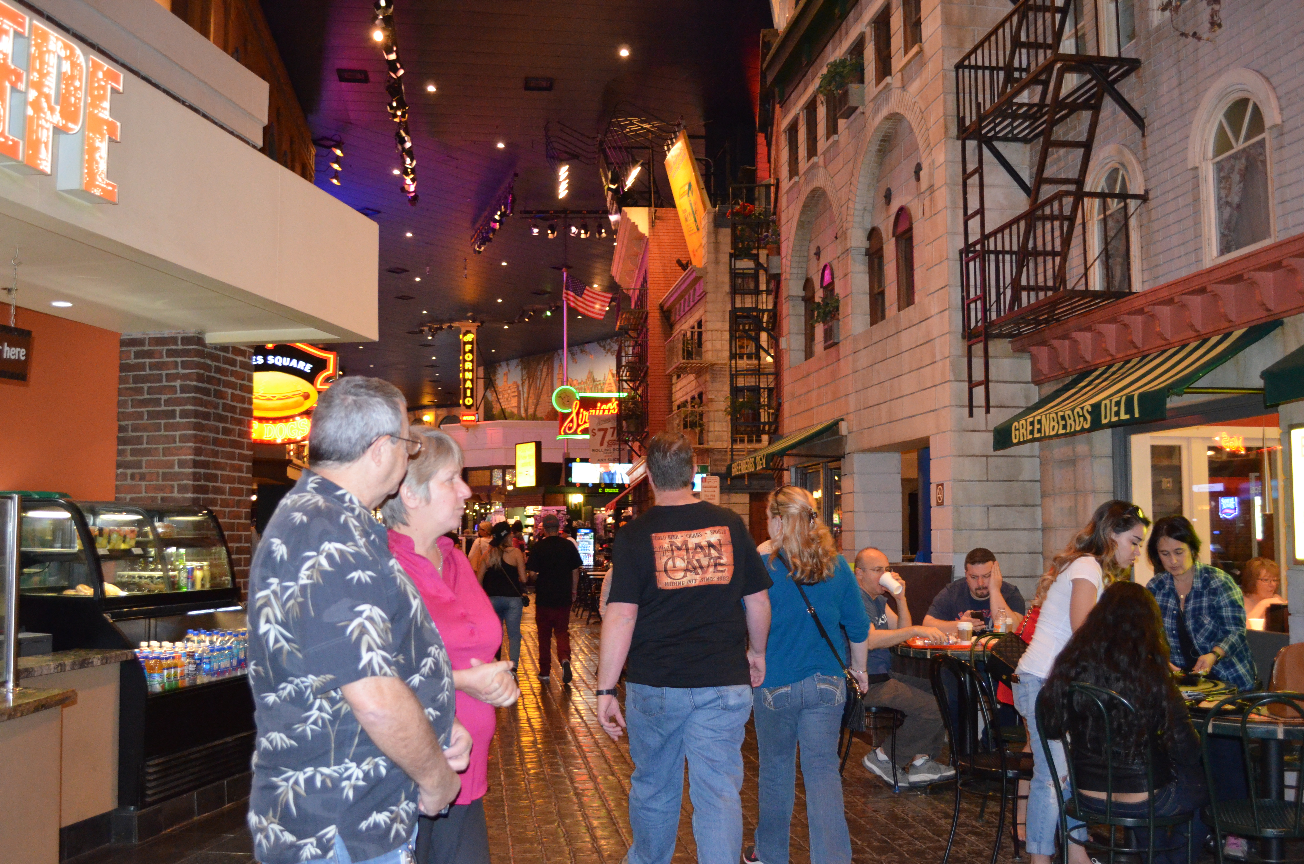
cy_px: 432
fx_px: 1301
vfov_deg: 36.7
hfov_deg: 53.2
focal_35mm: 36
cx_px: 652
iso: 3200
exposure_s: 1/60
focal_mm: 24
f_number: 4
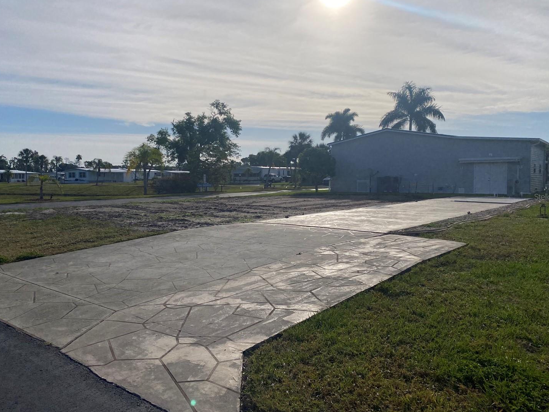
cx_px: 264
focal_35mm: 29
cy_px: 196
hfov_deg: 61.6
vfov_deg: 48.2
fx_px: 460
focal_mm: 4.25
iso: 32
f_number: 1.8
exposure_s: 1/11494
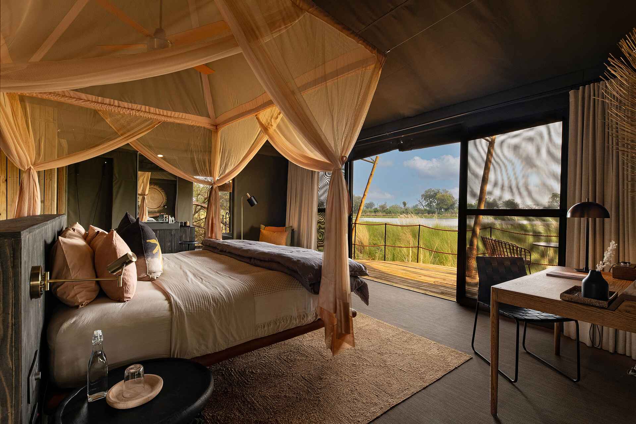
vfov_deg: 70.4
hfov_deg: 93.3
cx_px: 318
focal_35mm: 17
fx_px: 300
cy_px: 212
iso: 400
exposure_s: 1/200
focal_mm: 17
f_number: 14
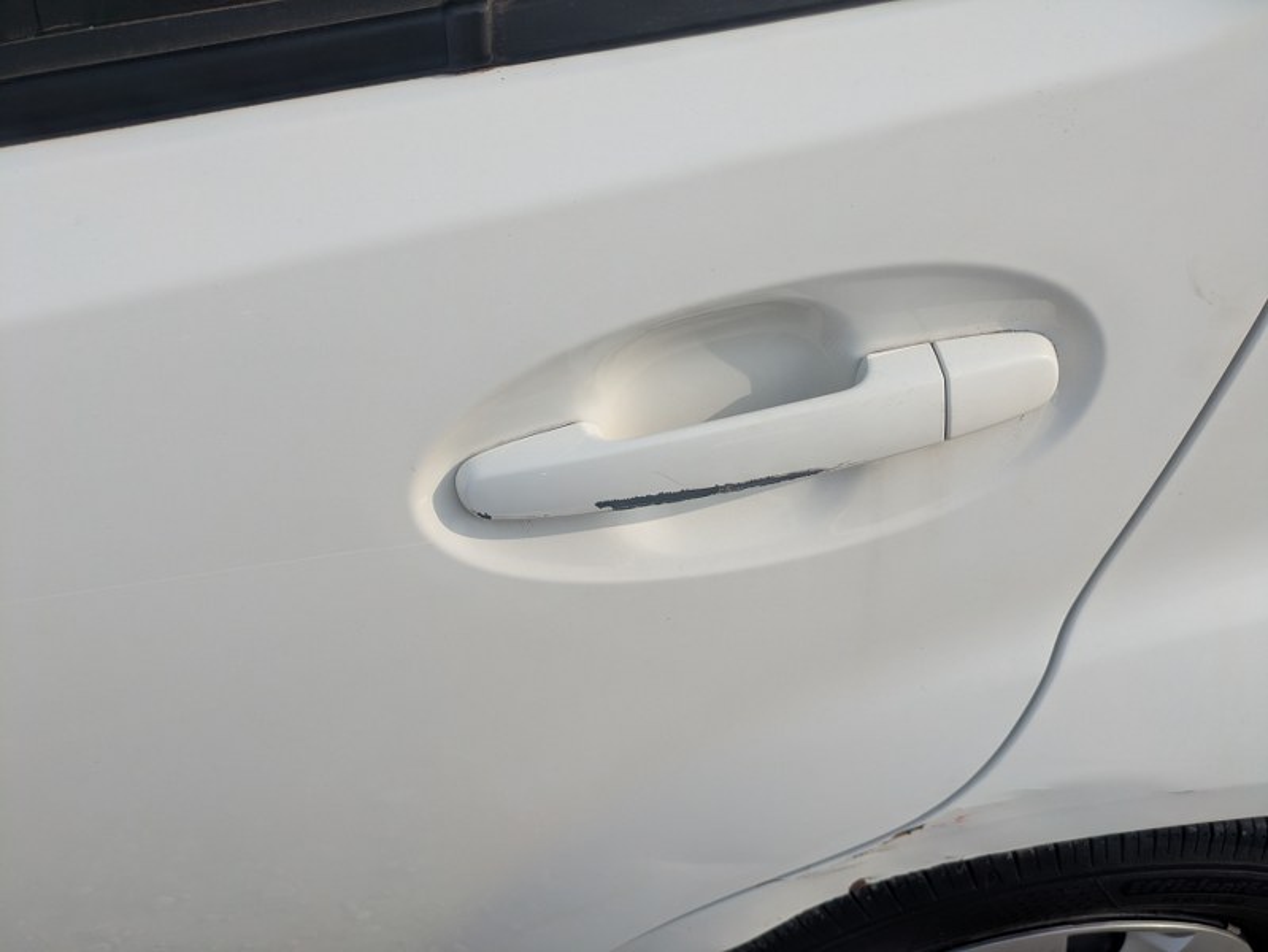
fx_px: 916
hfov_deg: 69.4
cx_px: 634
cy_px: 476
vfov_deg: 54.9
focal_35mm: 25
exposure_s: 1/1919
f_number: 1.89
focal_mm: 5.43
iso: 74
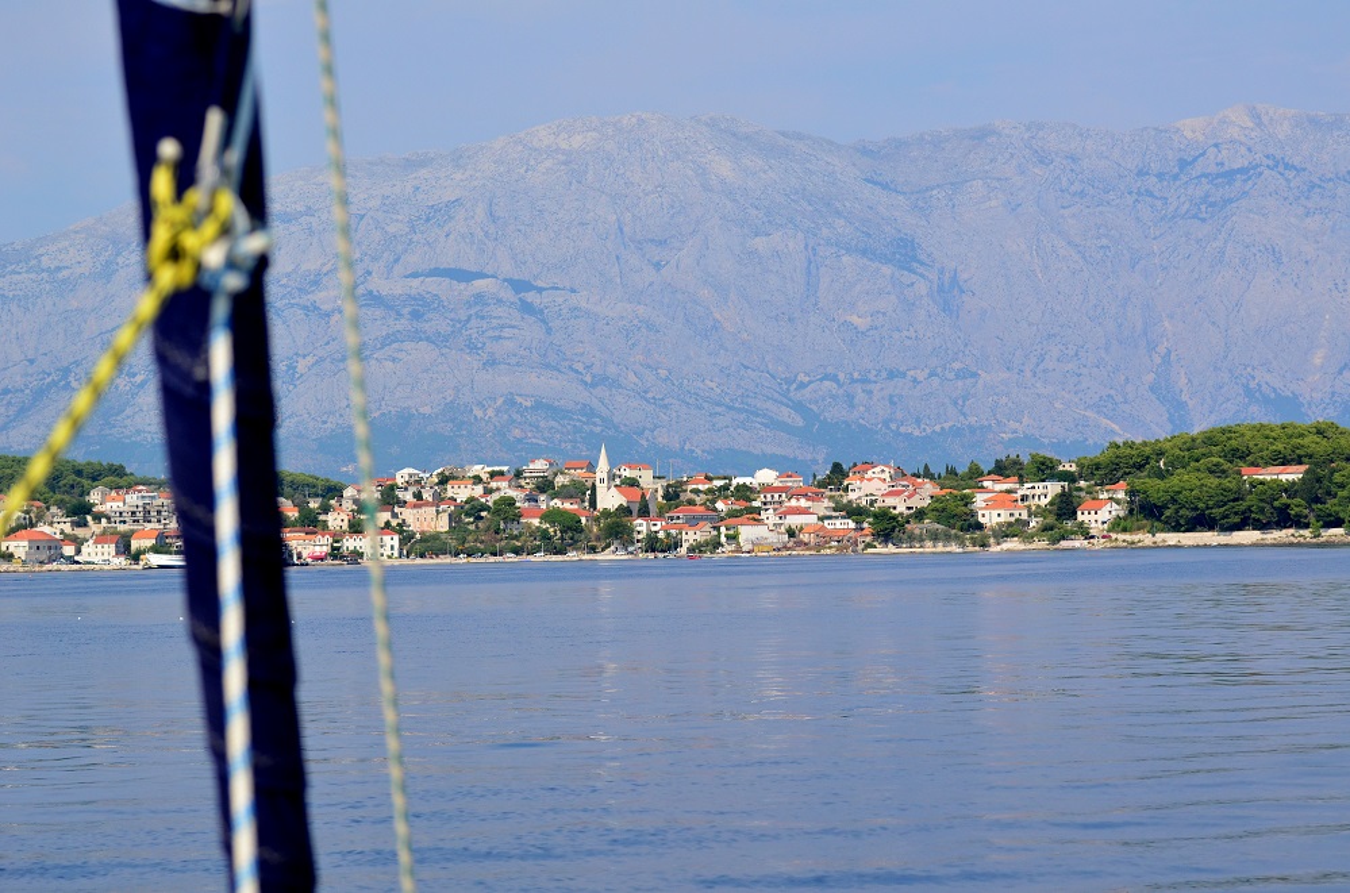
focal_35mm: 105
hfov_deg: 19.5
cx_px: 675
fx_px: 3928
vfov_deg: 13.0
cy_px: 446
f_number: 5.6
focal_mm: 70
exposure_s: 1/2500
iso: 400
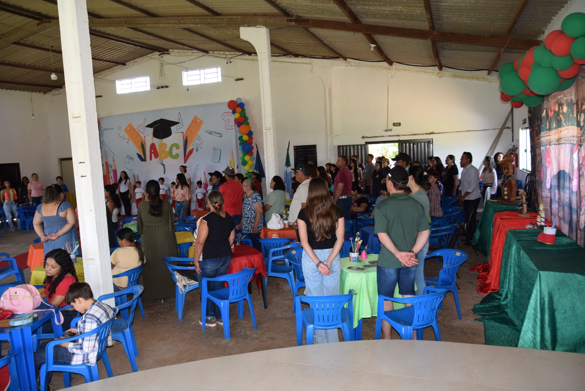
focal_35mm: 27
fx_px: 439
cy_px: 196
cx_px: 292
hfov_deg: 67.3
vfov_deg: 48.0
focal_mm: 18
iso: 800
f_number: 5
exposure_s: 1/100
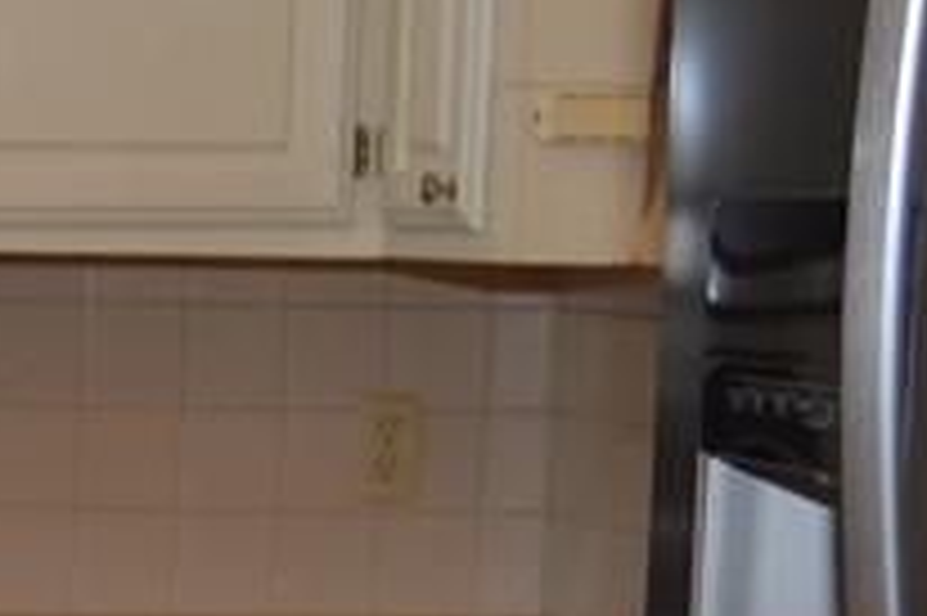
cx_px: -1046
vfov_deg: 8.6
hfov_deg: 11.5
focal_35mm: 158
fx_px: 4065
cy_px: 715
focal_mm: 20
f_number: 4
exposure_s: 1/60
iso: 400
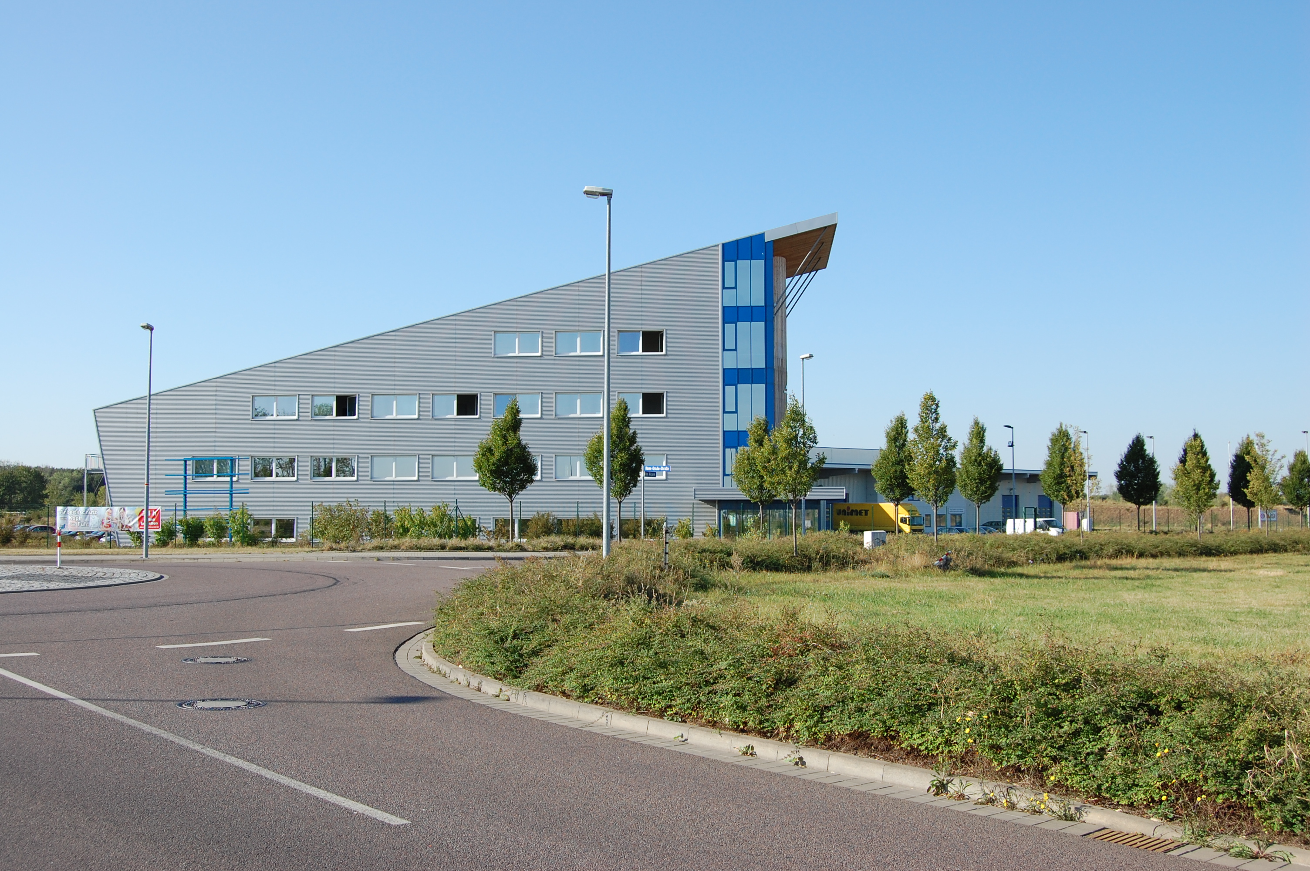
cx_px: 655
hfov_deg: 53.2
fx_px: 1309
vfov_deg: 36.8
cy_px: 436
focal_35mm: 36
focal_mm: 24
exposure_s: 1/320
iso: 200
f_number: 9
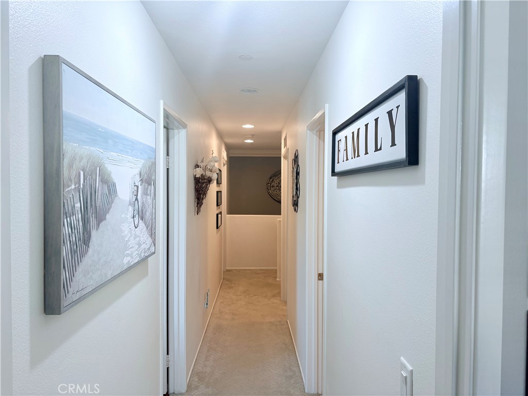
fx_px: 397
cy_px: 198
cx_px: 264
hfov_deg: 67.3
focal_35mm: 26
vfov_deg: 53.1
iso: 64
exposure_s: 1/60
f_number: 1.6
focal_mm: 5.96
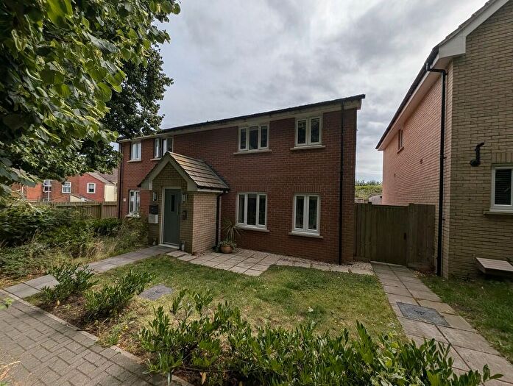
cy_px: 193
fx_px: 178
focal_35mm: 12
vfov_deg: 94.7
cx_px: 256
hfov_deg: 110.4
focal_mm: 2.23
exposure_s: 1/3049
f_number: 1.95
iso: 41
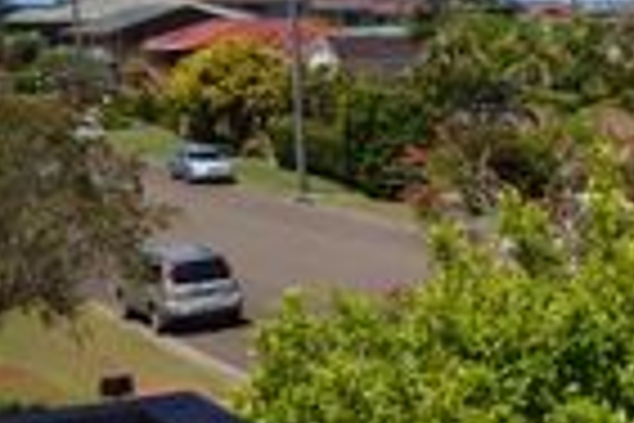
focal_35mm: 100
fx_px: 1761
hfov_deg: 18.0
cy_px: 191
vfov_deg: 13.7
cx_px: 980
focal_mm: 20
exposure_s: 1/200
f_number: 9
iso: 100
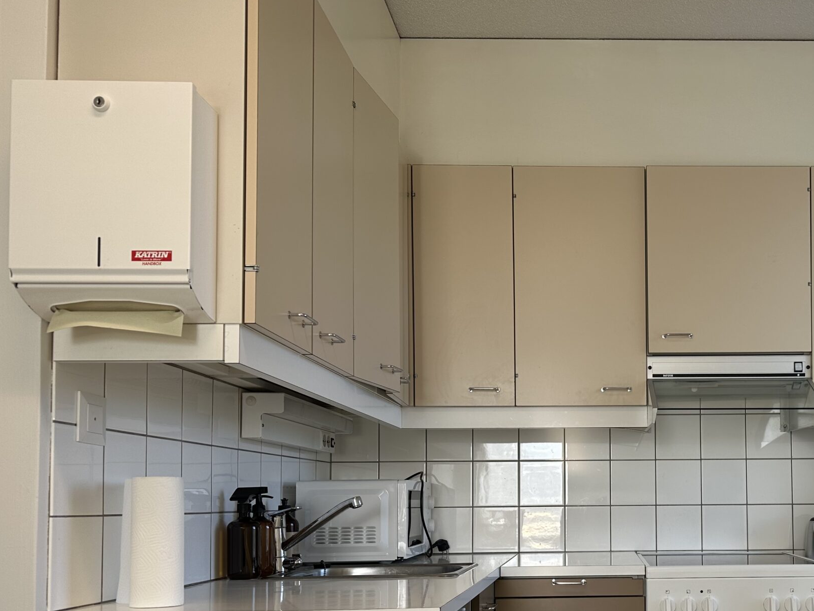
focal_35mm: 38
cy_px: 469
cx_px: 619
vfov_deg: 36.7
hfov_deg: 47.0
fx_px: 894
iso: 64
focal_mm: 6.86
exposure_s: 1/140
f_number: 1.78
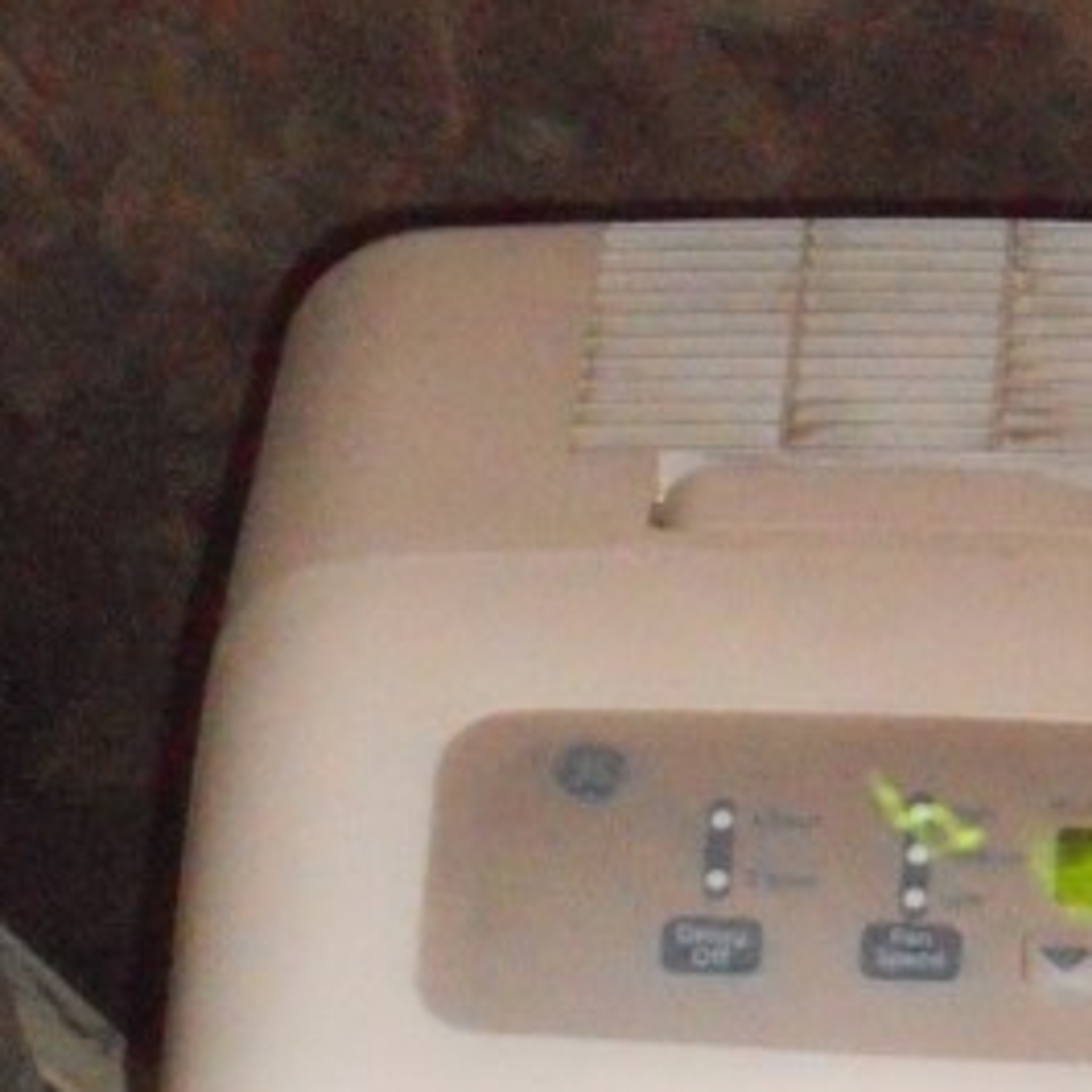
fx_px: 7031
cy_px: 1236
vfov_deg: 8.8
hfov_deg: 8.9
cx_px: 960
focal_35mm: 197
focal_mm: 13.9
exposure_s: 1
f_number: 5.9
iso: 1600
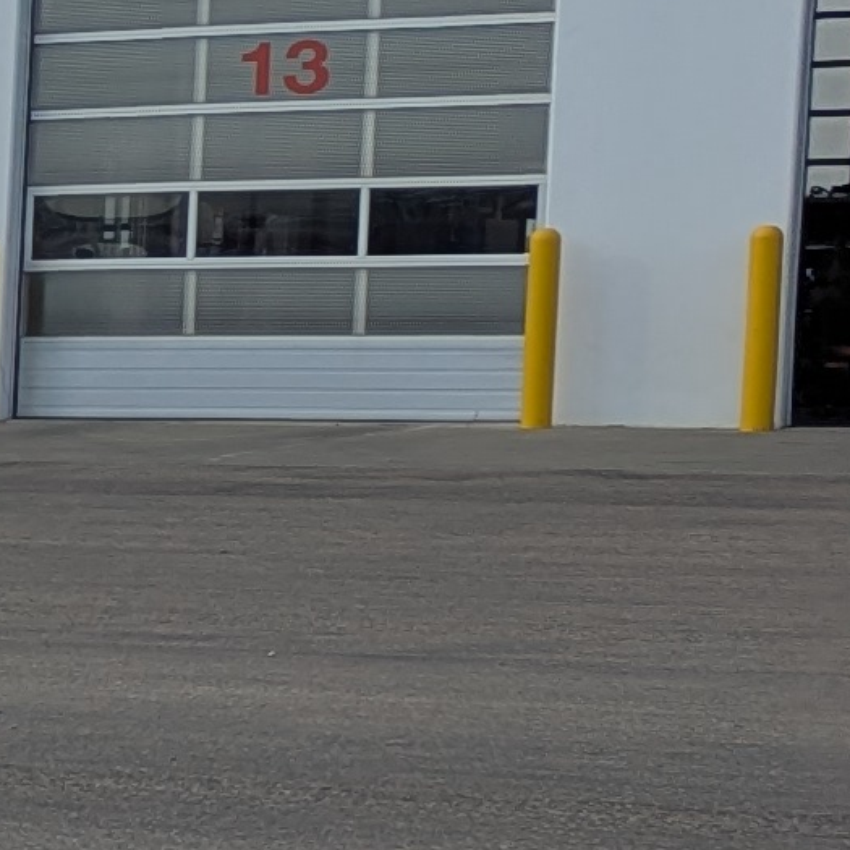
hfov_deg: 7.6
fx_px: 4584
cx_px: -2442
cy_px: 685
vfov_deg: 10.6
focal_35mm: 165
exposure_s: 1/1217
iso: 49
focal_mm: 6.81
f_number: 1.85
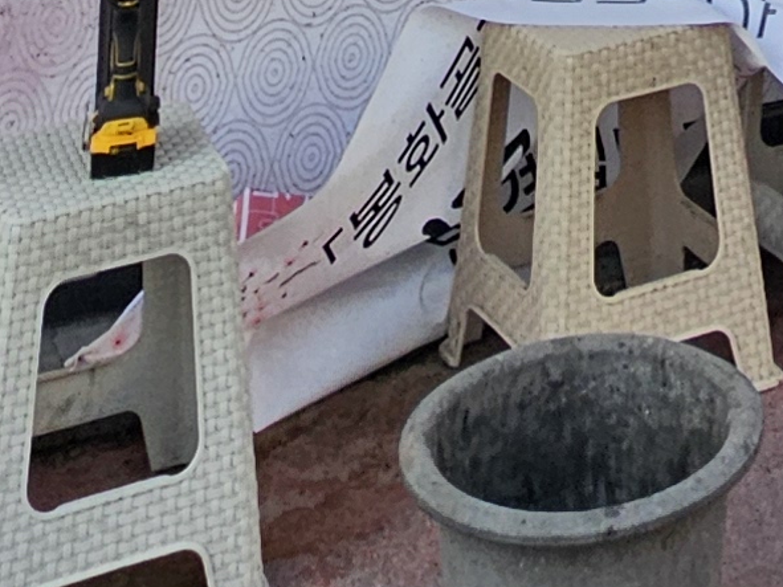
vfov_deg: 10.4
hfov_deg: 21.2
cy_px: -1287
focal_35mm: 88
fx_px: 1990
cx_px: 845
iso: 50
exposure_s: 1/548
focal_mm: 2.2
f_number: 2.2
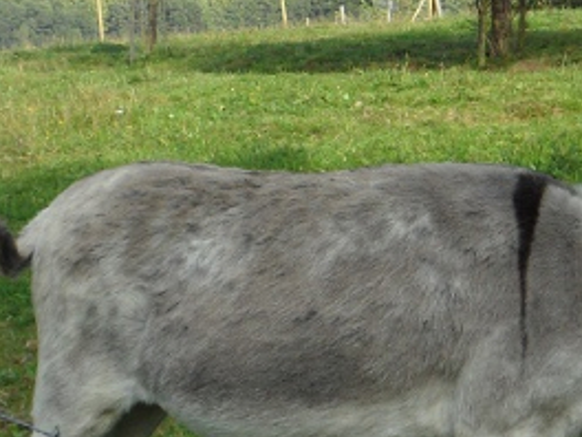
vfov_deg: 12.2
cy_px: 232
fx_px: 2034
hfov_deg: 16.3
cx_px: 223
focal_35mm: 121
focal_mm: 6.5
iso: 80
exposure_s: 1/350
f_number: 3.6
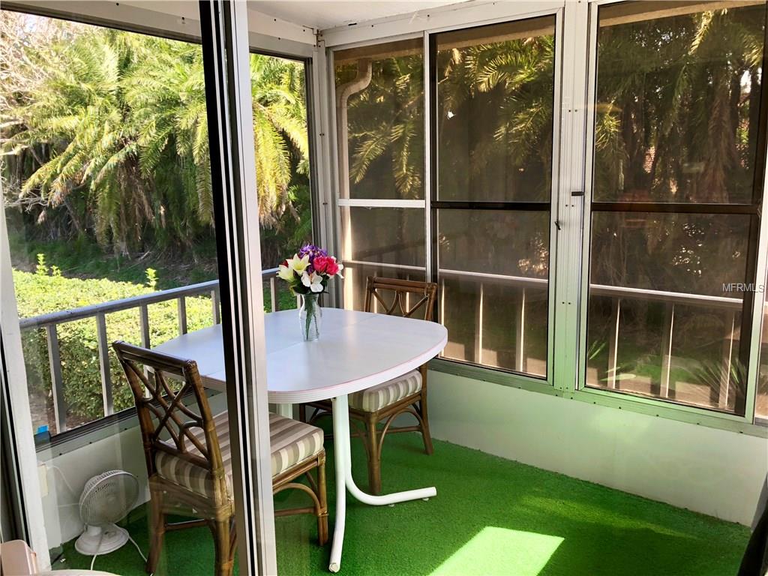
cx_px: 384
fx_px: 621
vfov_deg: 49.7
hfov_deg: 63.4
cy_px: 288
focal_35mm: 28
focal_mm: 3.99
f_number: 1.8
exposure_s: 1/120
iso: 40
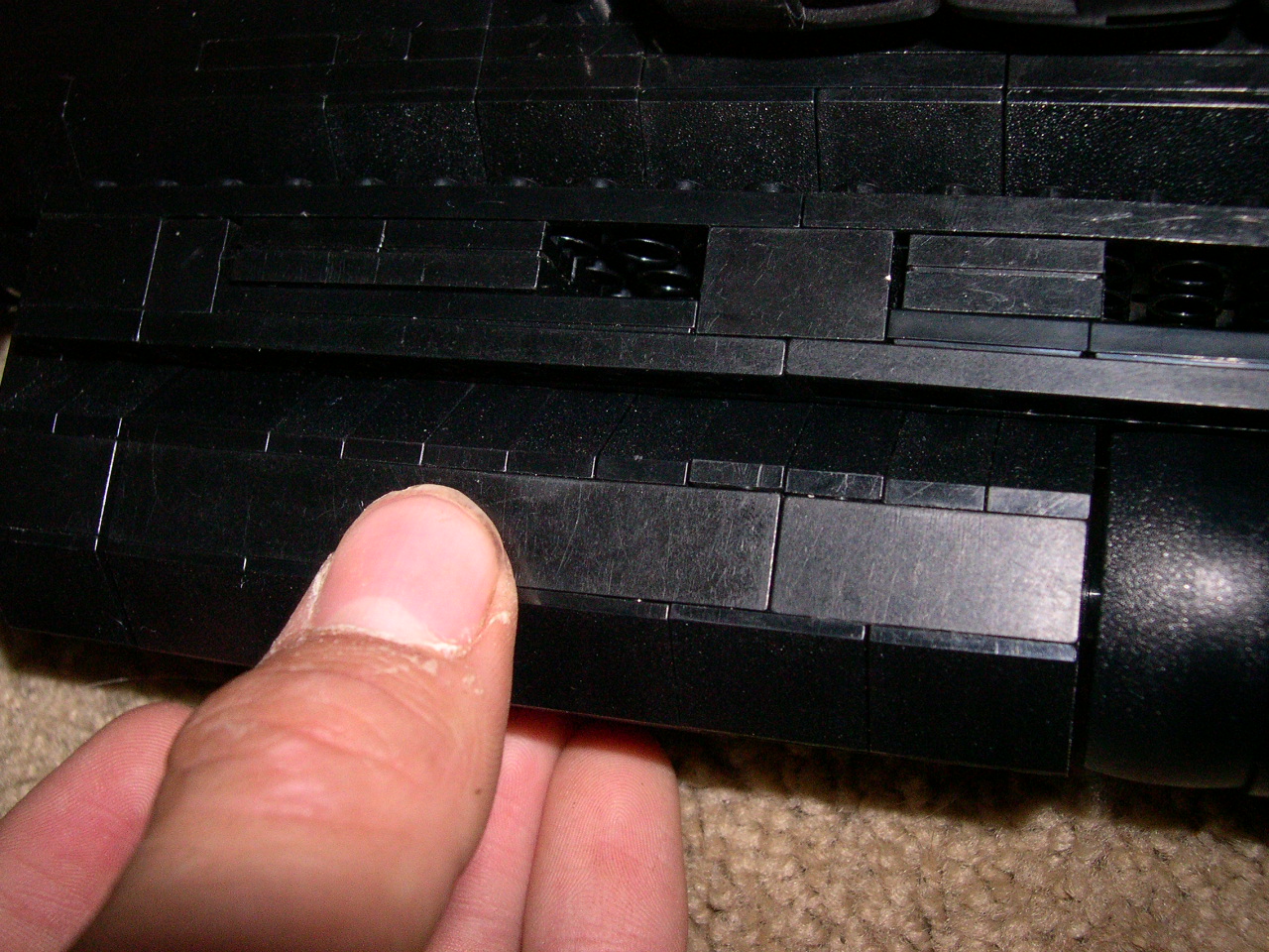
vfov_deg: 37.7
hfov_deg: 49.0
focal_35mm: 38
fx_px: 1393
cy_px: 476
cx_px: 634
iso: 400
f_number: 7.6
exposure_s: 1/60
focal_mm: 8
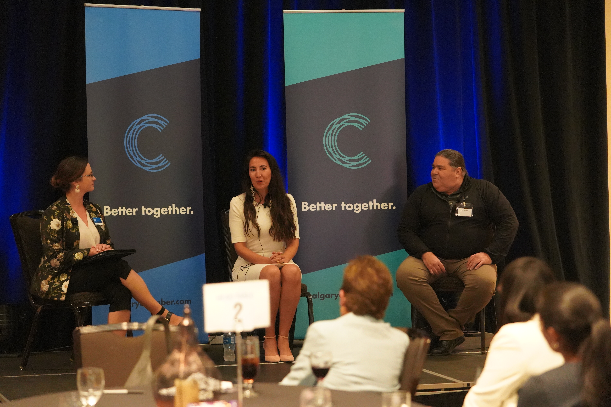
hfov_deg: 20.2
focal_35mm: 101
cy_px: 204
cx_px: 306
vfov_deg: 13.6
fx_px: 1714
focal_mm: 101
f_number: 3.2
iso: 12800
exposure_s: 1/160
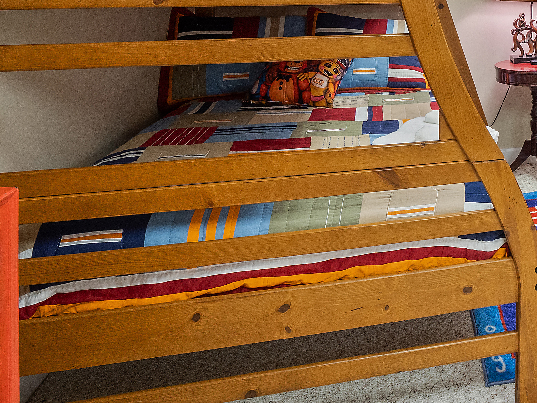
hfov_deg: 41.2
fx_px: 589
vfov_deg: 33.9
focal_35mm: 38
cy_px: -15
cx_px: 563
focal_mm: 8
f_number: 5.6
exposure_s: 1/13
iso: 400
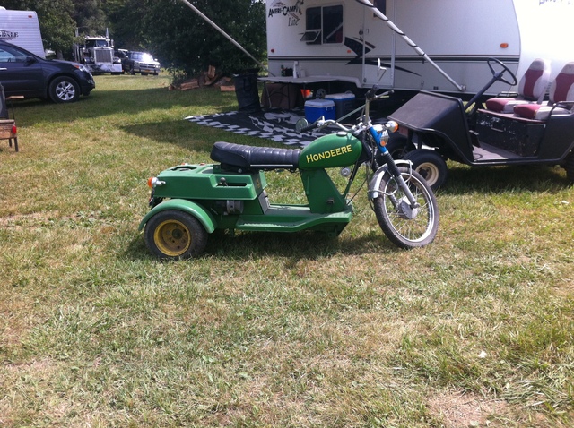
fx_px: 579
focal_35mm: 35
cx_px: 287
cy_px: 214
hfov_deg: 52.7
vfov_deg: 40.6
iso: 80
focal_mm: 3.85
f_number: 2.8
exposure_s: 1/862
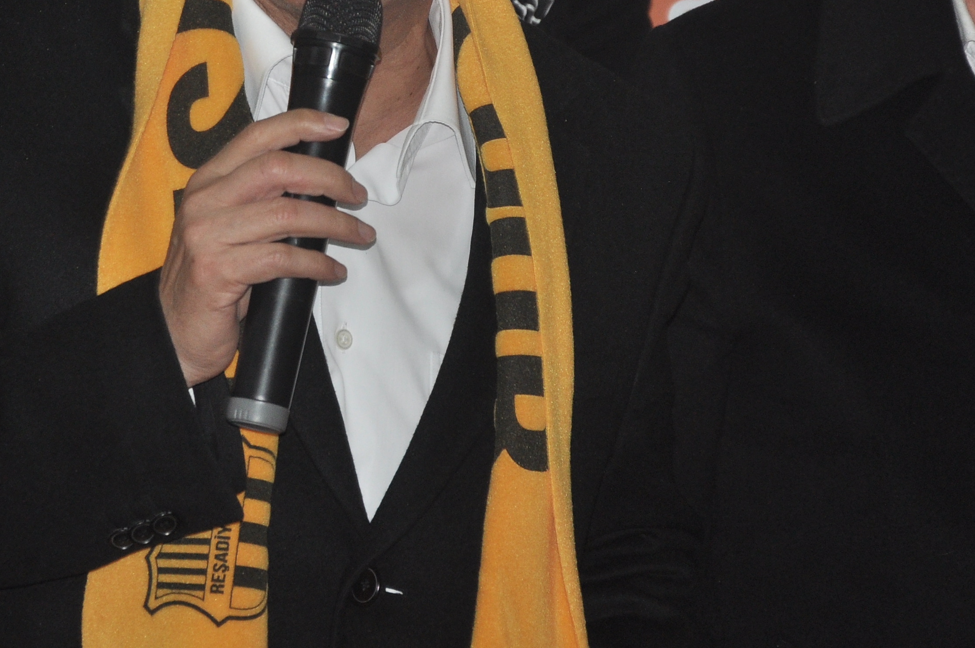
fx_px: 8196
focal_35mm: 303
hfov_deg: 6.8
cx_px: 280
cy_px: 103
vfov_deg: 4.5
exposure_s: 1/60
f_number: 5.6
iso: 450
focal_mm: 105
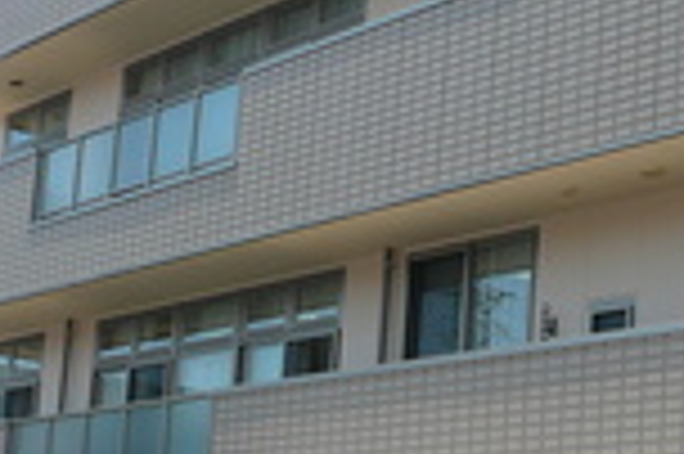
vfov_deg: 14.2
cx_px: 454
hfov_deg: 21.2
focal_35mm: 96
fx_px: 1822
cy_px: 351
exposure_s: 1/800
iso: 80
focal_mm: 5.2
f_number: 2.8
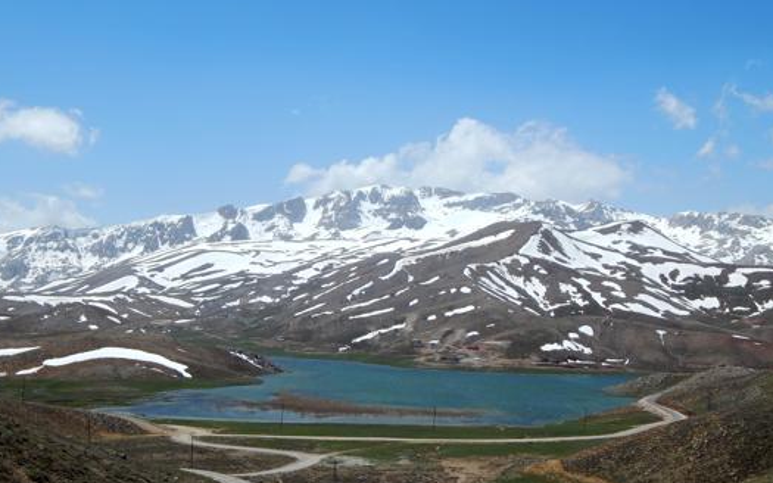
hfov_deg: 37.5
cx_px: 392
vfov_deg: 23.9
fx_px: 1137
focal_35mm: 54
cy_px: 290
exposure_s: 1/640
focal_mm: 8.6
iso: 125
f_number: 7.4
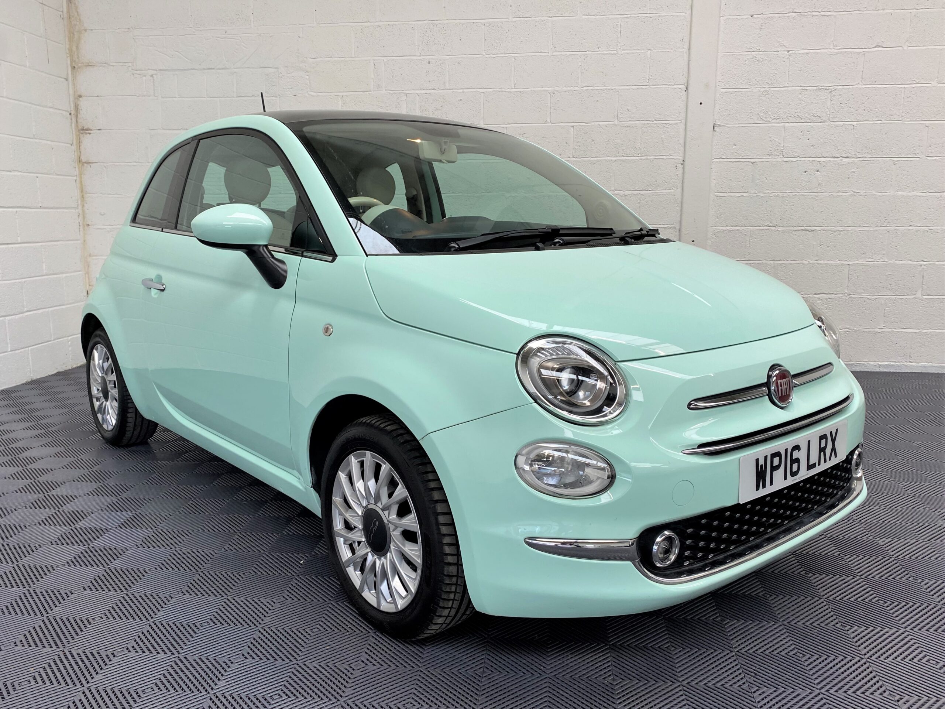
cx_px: 472
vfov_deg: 53.1
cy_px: 354
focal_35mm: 26
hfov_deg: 67.3
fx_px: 710
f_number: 1.8
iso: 64
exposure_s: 1/100
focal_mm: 4.25
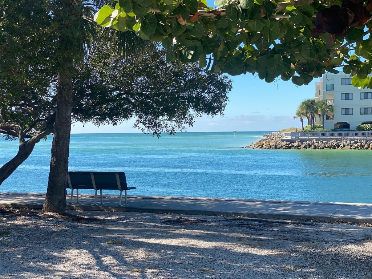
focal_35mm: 52
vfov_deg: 28.0
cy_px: 140
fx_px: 559
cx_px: 186
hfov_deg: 36.8
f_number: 2
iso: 20
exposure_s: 1/1065
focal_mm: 6
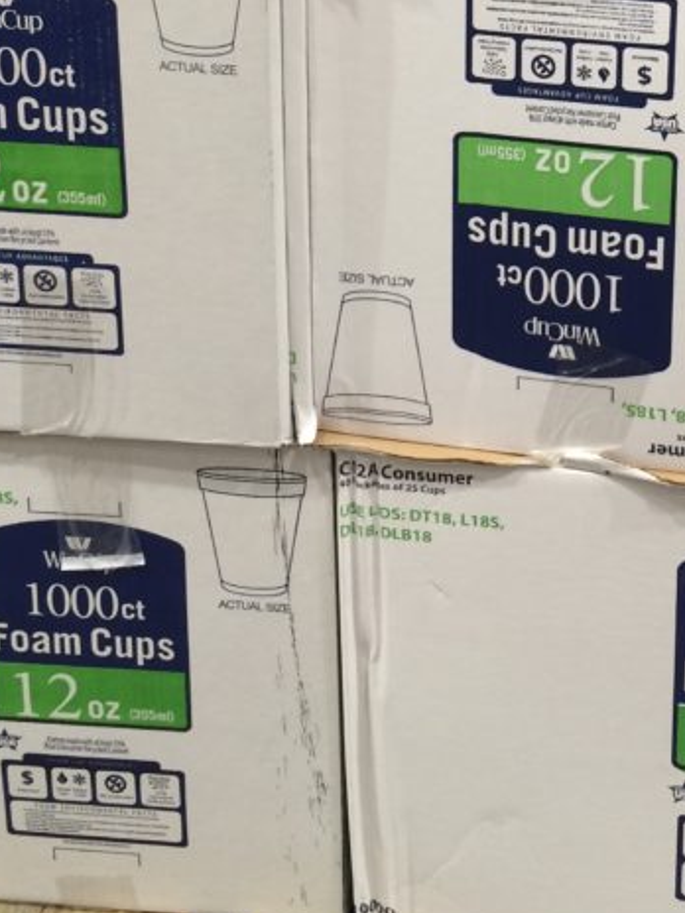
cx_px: 606
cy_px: -35
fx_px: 1689
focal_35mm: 64
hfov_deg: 22.4
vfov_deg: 28.1
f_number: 2.2
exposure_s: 1/33
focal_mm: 4.15
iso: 100
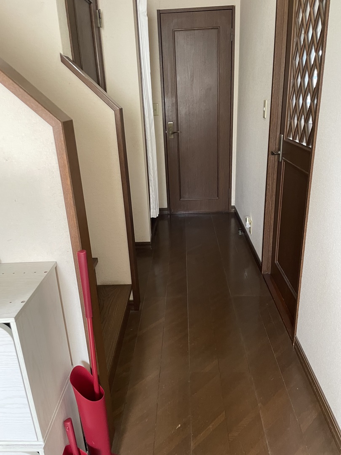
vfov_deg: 67.3
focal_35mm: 26
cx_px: 170
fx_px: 341
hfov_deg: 53.1
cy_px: 228
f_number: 1.6
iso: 160
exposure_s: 1/60
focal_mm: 4.2
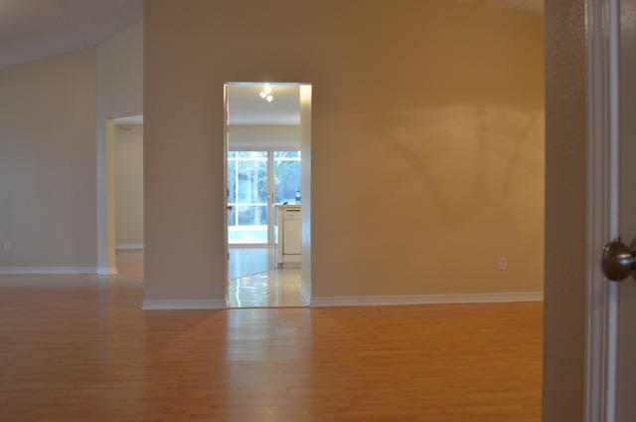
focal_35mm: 36
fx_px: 635
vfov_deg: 36.7
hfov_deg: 53.2
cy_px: 211
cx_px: 318
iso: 800
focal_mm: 24
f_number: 4.5
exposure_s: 1/50
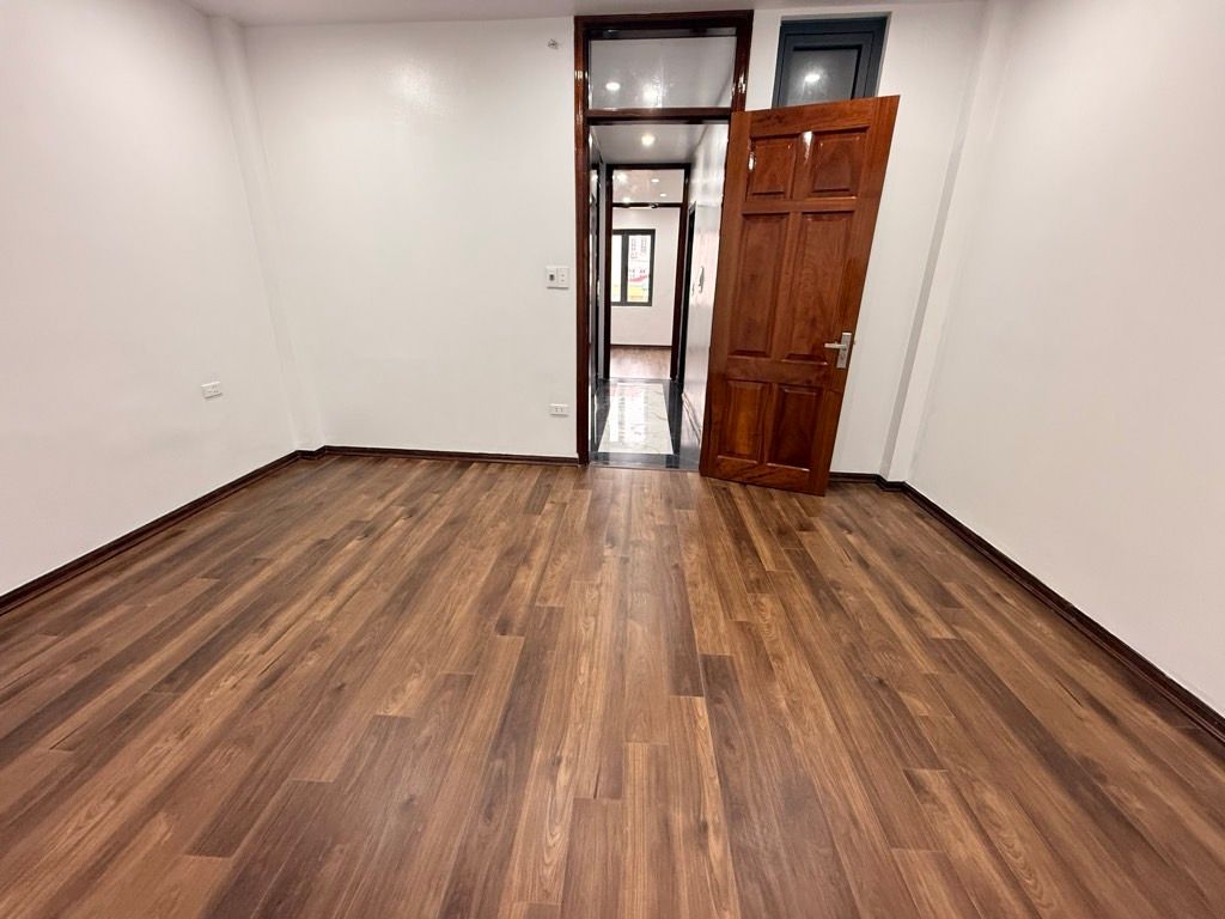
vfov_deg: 85.7
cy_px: 460
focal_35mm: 14
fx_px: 495
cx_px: 612
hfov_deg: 102.1
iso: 320
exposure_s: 1/50
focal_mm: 2.22
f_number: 2.2
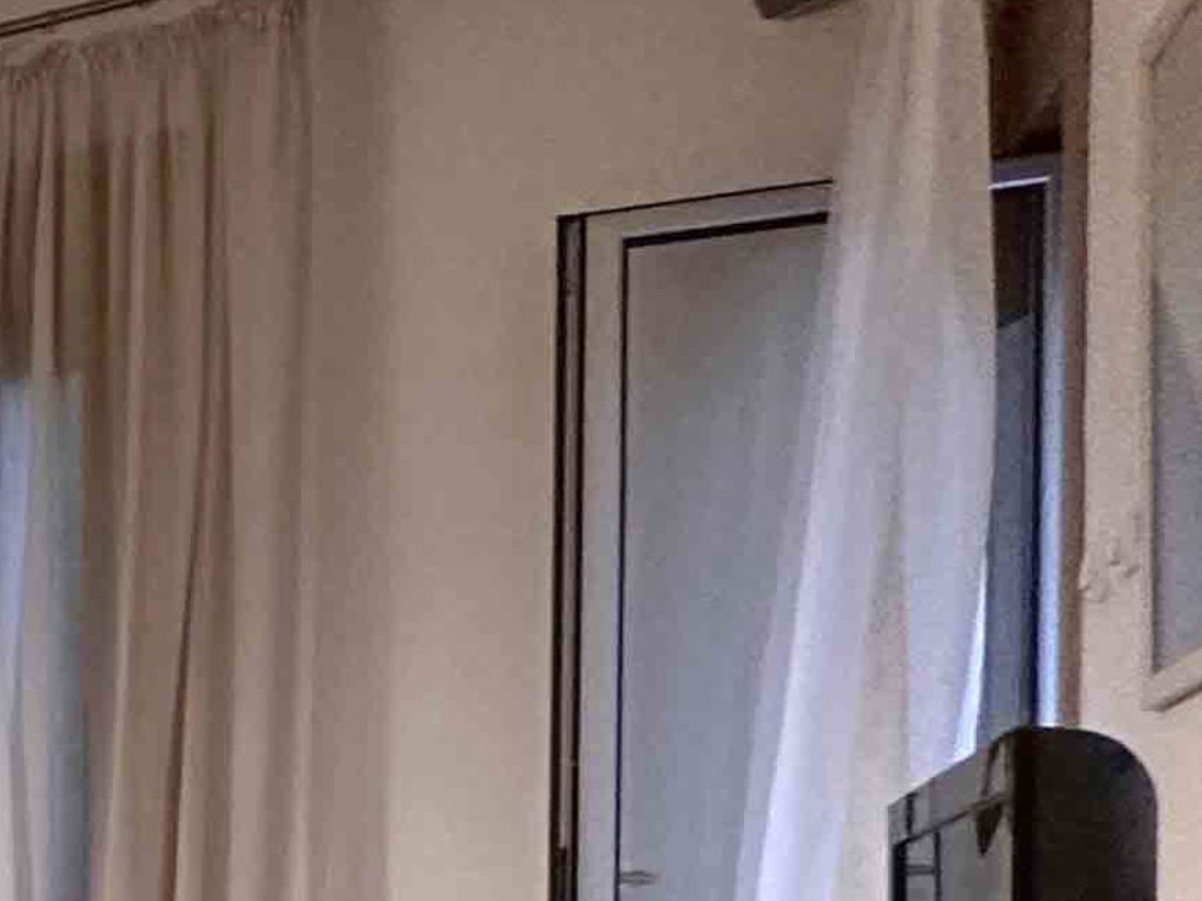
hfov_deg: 16.3
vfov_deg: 21.3
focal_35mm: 65
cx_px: -1526
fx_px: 2257
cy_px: 1010
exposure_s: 1/50
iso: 320
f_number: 2.2
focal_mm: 2.22
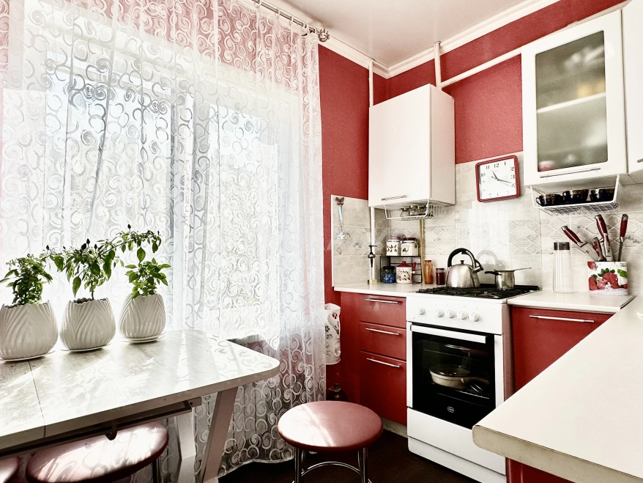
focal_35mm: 20
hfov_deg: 81.7
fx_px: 372
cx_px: 327
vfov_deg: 66.0
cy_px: 238
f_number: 2.2
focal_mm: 2.22
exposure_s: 1/1072
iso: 40
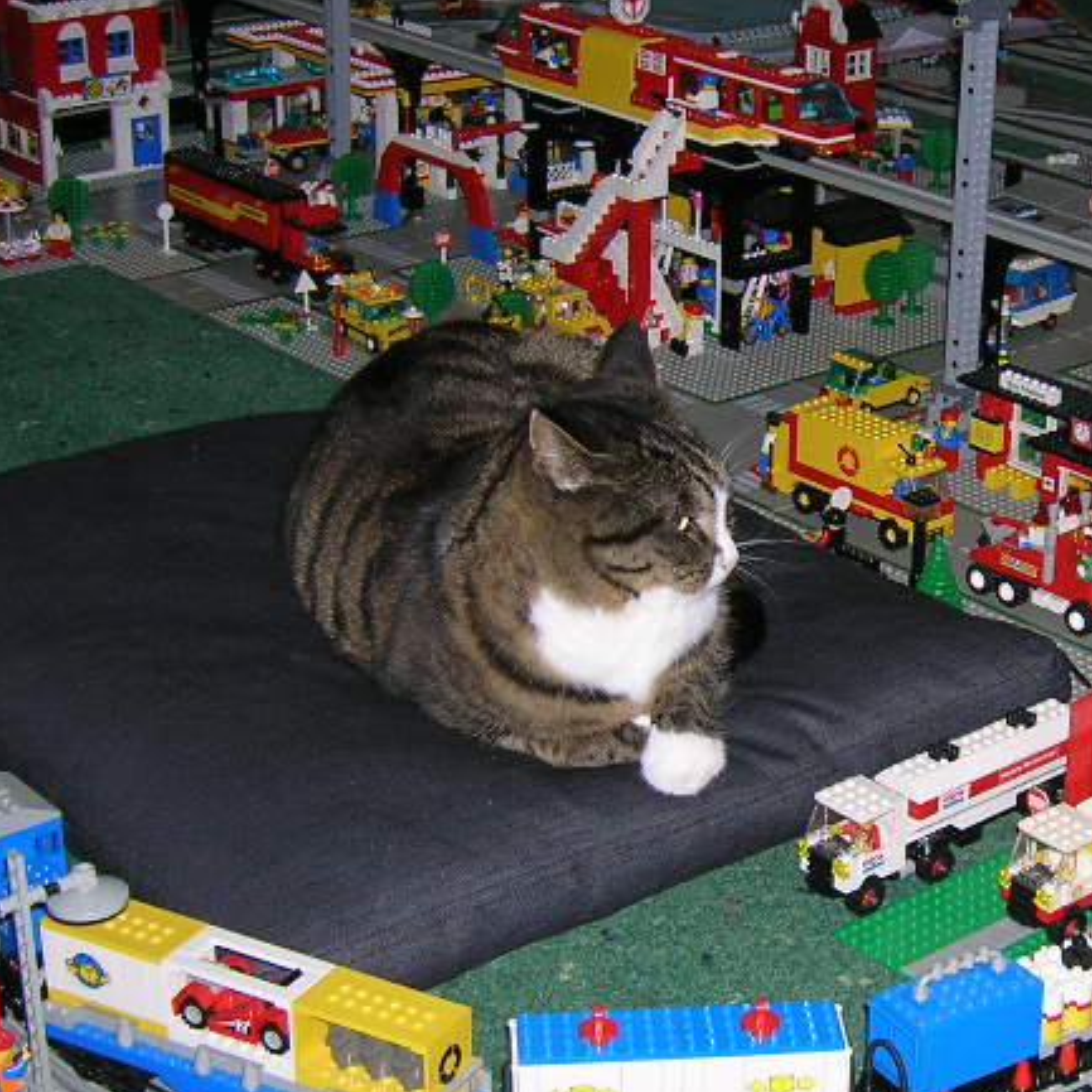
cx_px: 996
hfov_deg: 23.6
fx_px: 2534
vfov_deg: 24.3
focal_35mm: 71
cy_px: 583
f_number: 2.9
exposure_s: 1/60.1
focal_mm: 5.7
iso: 51
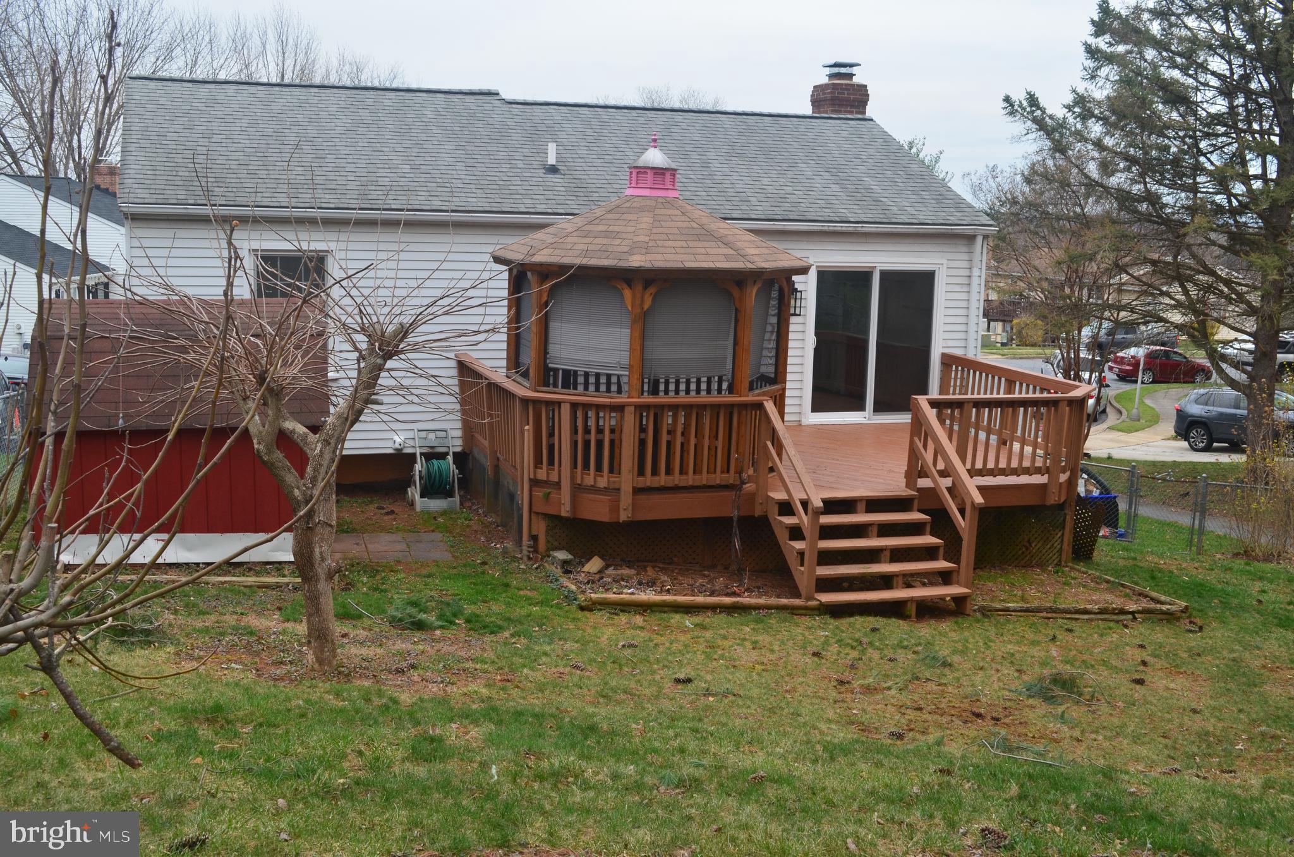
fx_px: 1399
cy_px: 428
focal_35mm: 39
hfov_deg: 49.6
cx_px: 647
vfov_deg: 34.1
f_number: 10
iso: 250
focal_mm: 26
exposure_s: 1/60
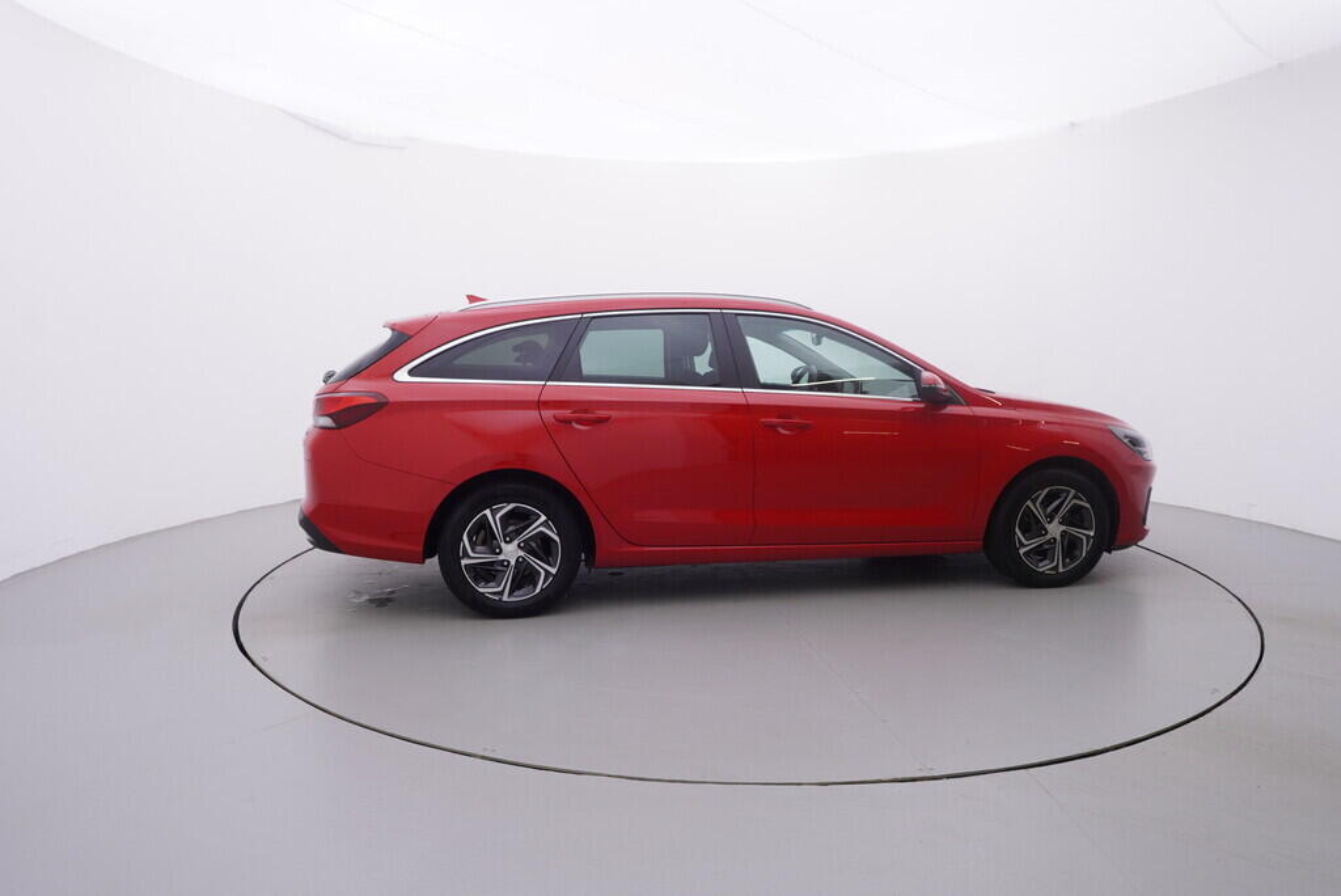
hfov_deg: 77.3
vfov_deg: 56.2
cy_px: 448
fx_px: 839
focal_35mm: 22
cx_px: 670
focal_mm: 15
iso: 200
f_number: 5
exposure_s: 1/80
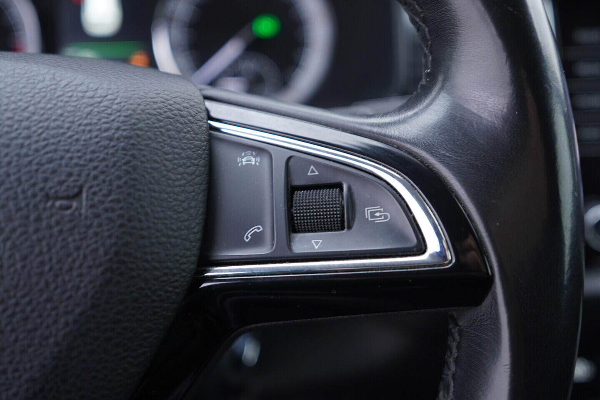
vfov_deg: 36.9
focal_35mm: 36
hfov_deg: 53.1
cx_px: 300
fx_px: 600
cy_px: 200
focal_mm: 24
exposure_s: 1/40
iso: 250
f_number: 2.8
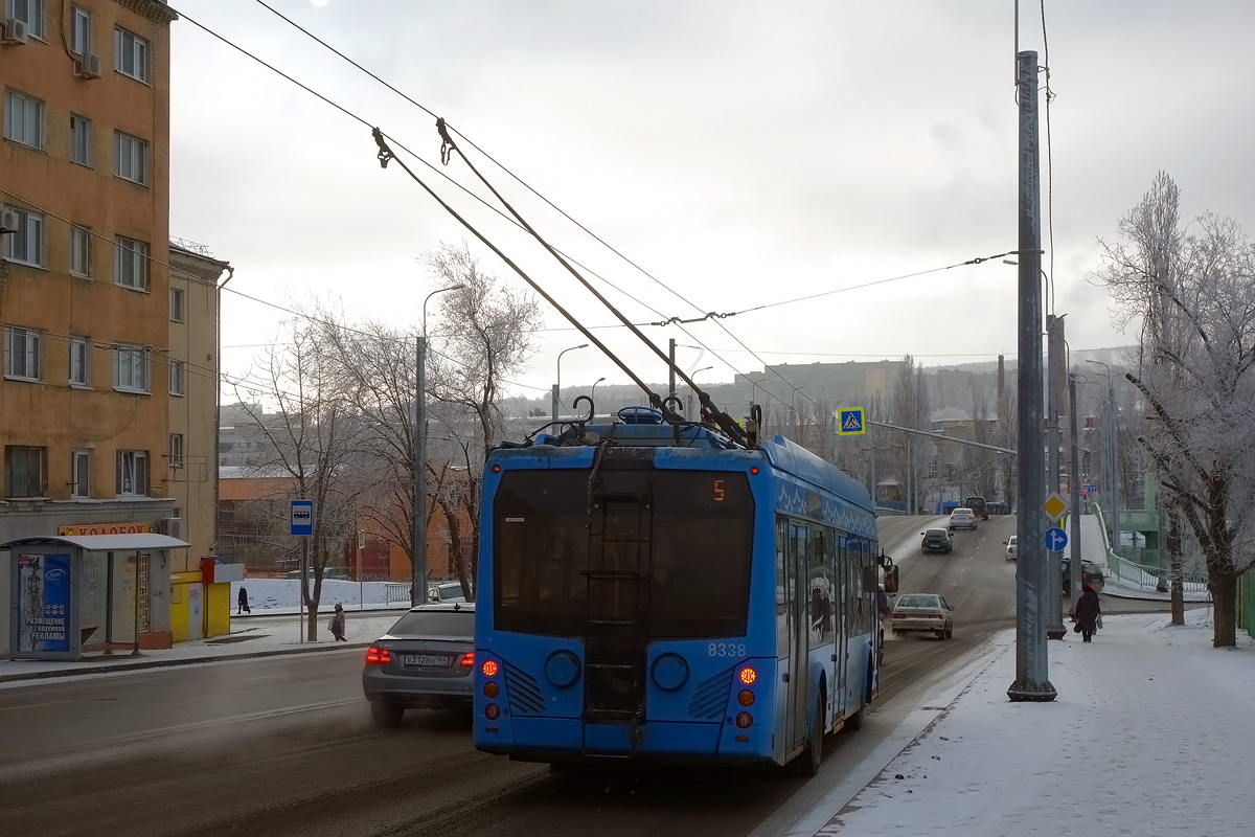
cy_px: 418
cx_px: 628
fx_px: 1778
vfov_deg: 26.5
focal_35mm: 51
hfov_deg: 38.9
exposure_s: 1/500
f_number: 5
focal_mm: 19.1
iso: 125
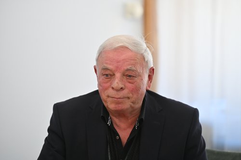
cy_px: 80
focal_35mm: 200
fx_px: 1338
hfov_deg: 10.3
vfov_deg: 6.9
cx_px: 120
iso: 2000
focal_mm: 200
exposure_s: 1/640
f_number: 2.8
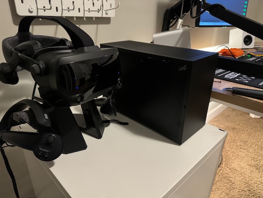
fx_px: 182
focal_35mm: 24
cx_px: 132
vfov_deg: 56.8
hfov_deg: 71.6
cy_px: 99
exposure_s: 1/31
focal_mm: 6.86
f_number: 1.78
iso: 640
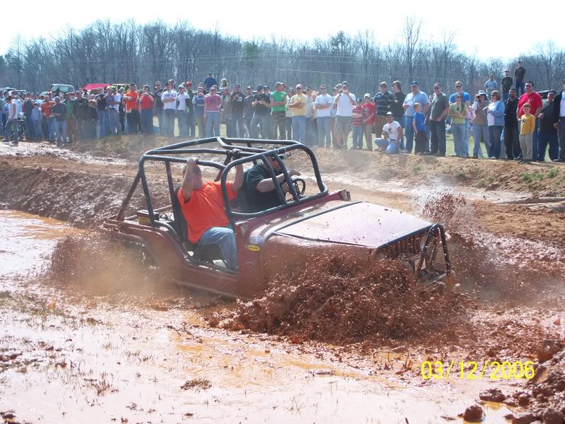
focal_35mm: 59
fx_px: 963
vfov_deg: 24.8
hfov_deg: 32.7
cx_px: 282
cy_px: 212
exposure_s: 1/400
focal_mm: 12.6
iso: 64
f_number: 3.2
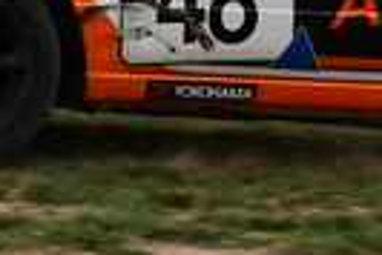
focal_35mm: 3418
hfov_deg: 0.6
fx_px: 36308
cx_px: 221
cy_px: -238
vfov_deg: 0.4
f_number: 11
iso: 500
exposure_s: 1/640
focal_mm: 380
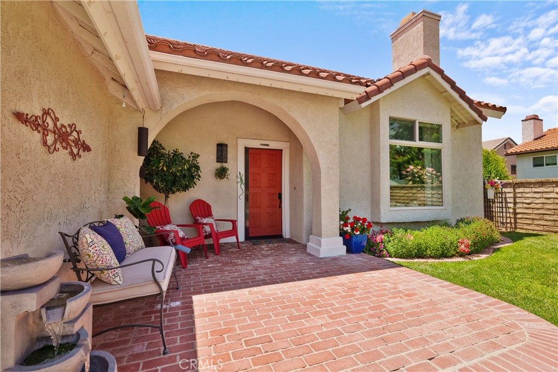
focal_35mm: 16
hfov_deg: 96.7
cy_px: 186
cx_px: 279
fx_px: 248
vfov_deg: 73.8
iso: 250
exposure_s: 1/400
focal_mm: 16
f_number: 5.6
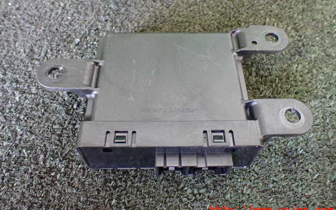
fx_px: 293
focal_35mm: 32
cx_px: 167
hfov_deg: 59.6
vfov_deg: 39.4
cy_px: 91
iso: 800
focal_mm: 5.4
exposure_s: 1/50
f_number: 2.3
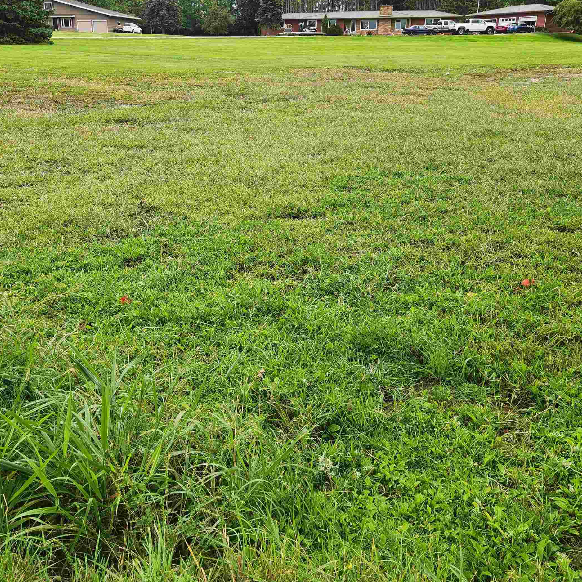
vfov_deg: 54.0
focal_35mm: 30
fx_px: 571
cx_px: 271
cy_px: 283
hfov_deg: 54.0
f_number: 1.8
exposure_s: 1/300
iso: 20
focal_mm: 5.4
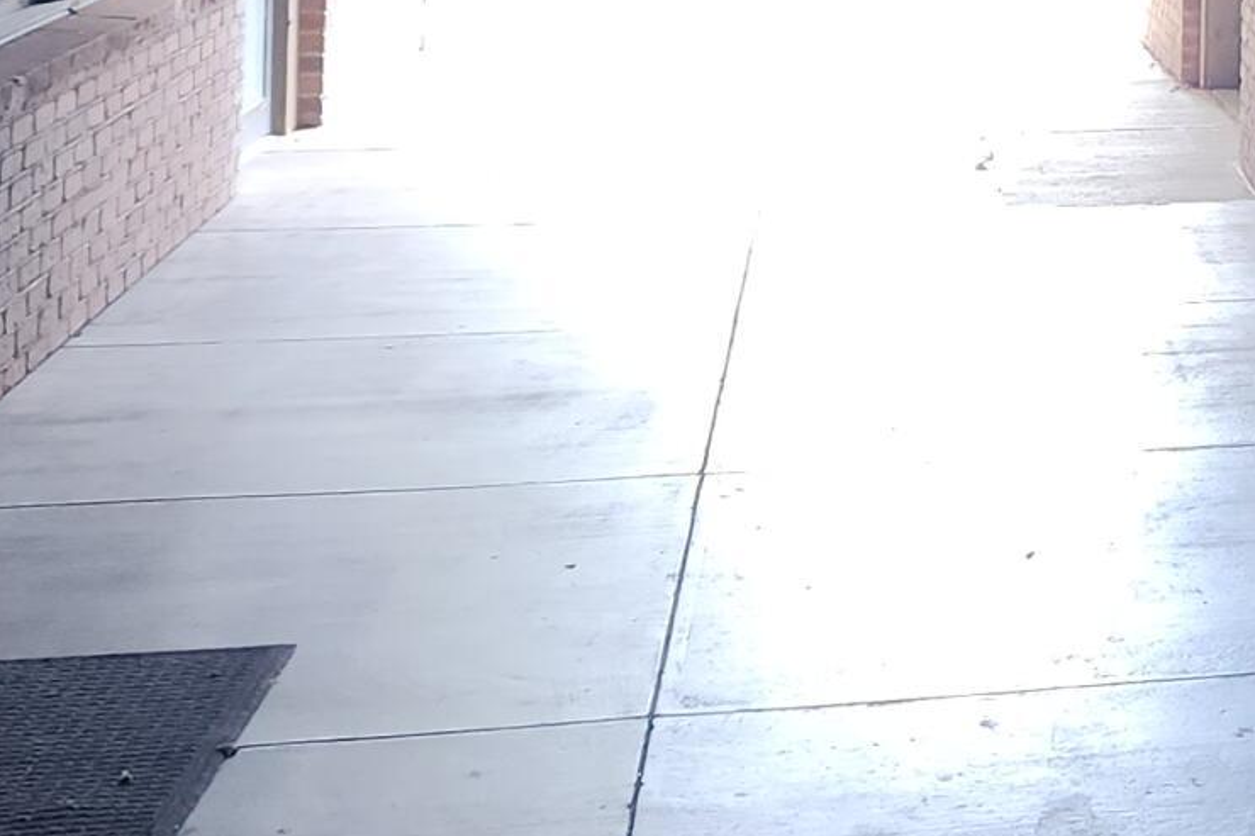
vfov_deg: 13.4
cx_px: 1905
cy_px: -337
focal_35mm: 97
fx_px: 3381
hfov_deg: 18.5
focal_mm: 5.4
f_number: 1.8
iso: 125
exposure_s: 1/60
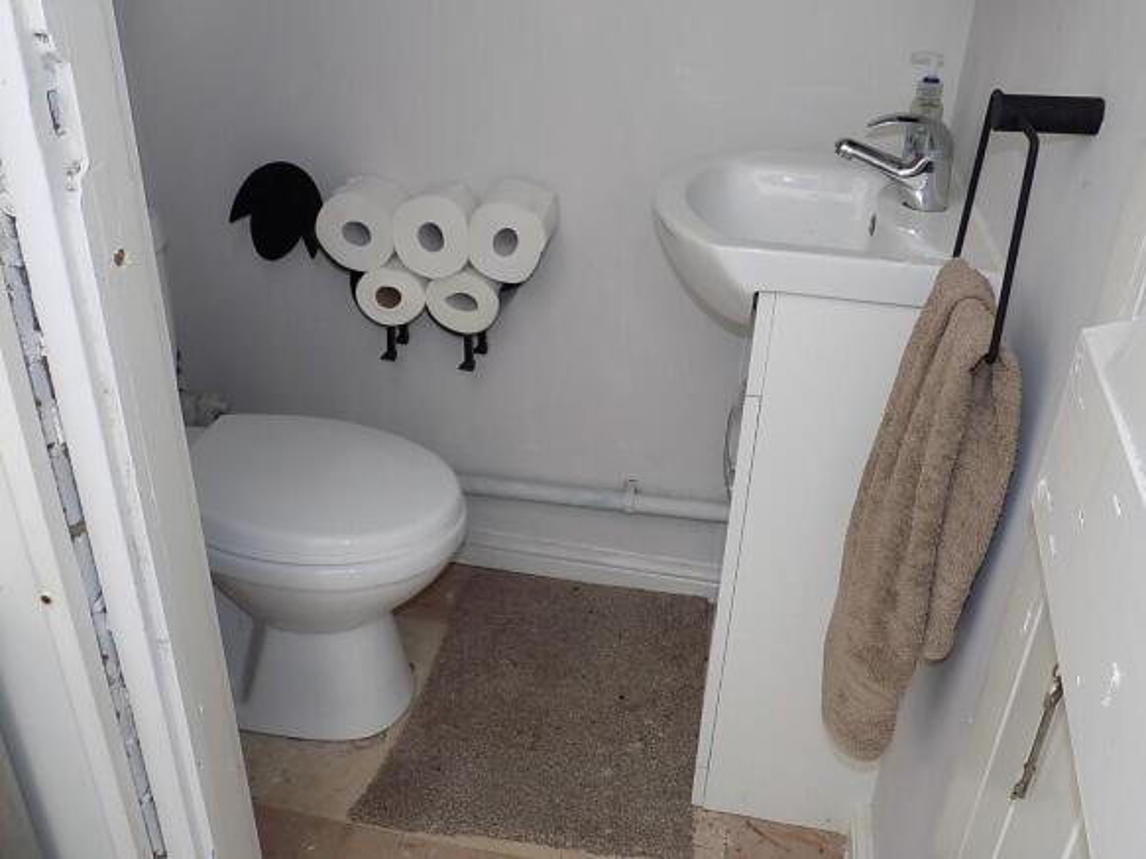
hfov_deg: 60.0
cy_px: 430
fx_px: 993
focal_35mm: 30
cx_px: 573
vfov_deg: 46.8
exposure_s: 1/160
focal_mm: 5.3
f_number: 3.3
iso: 80
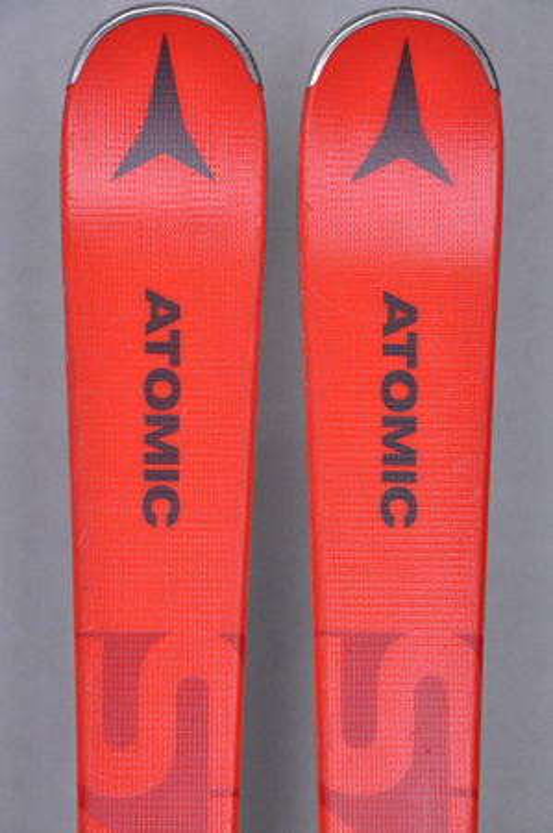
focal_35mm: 158
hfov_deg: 8.7
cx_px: 276
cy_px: 416
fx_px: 3637
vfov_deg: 13.1
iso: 3200
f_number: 9.5
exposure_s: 1/125
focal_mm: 105
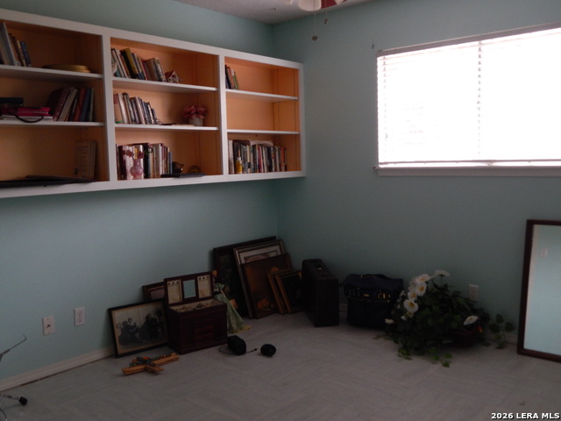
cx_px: 280
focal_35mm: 35
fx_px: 567
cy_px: 210
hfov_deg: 52.6
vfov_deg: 40.7
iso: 280
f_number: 3.3
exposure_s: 1/30
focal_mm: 6.1
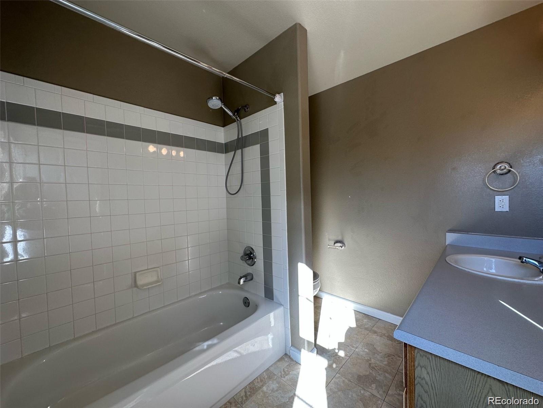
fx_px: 220
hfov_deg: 102.1
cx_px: 272
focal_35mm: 14
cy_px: 204
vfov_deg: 85.7
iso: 64
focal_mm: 2.22
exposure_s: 1/120
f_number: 2.2
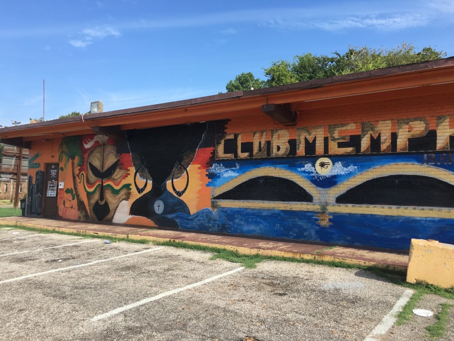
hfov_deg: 61.6
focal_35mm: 29
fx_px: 380
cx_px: 227
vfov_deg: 48.3
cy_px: 170
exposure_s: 1/801
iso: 25
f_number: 2.2
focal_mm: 4.15
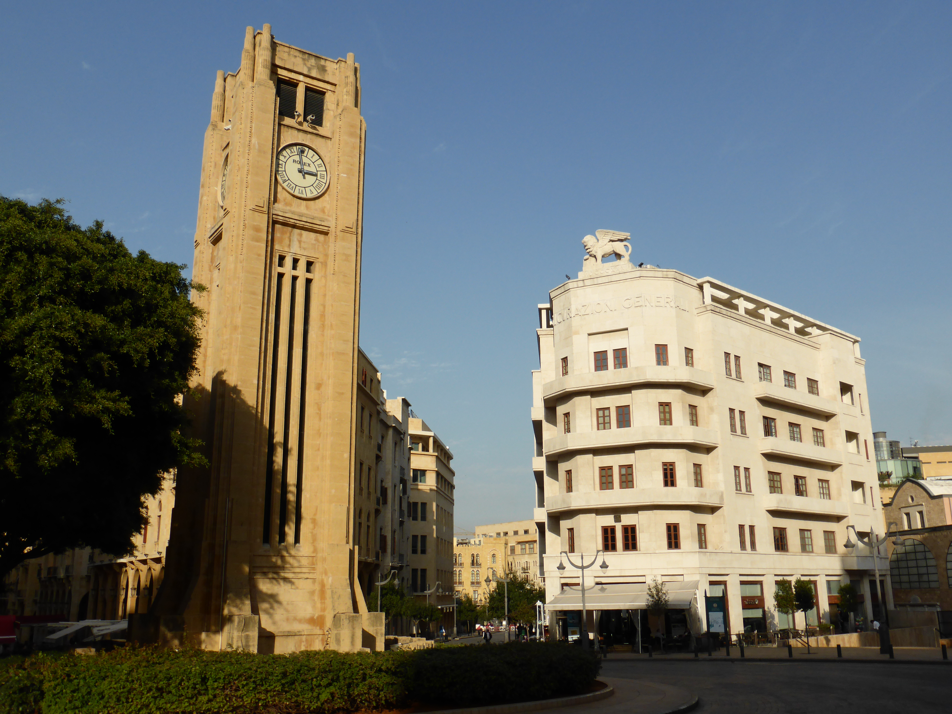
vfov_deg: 45.4
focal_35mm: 31
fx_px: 853
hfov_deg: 58.4
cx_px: 476
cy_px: 357
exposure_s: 1/1300
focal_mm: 5.4
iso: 100
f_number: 3.6
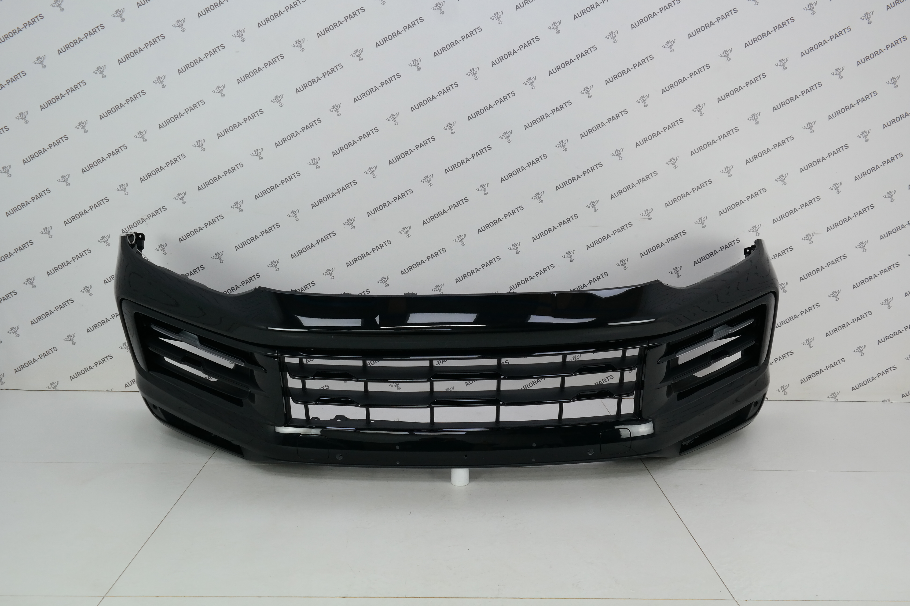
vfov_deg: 47.9
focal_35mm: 27
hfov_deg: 67.4
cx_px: 455
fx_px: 682
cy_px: 303
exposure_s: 1/40
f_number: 8
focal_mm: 18
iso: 400
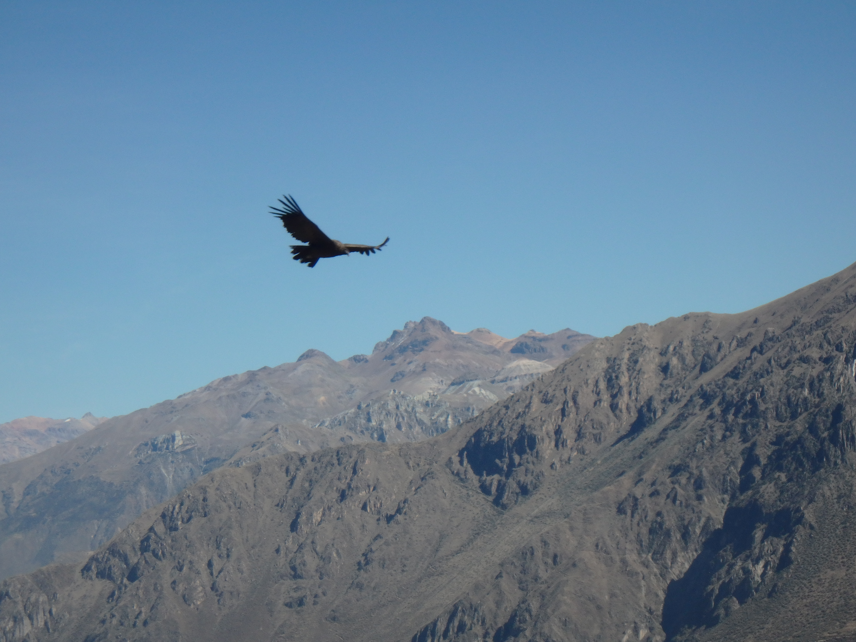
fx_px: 2596
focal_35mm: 105
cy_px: 321
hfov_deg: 18.7
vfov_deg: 14.1
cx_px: 428
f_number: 5.7
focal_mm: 18.7
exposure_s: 1/640
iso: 125
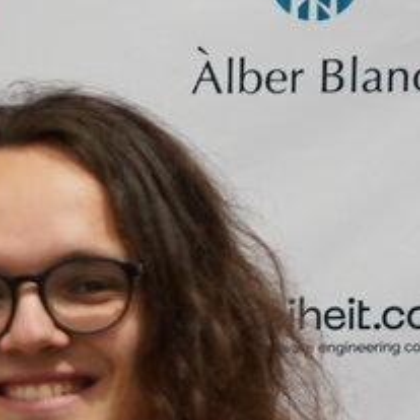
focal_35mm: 332
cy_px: 801
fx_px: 4557
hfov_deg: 5.1
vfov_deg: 5.2
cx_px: -684
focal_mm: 50
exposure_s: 1/125
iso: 640
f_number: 1.8
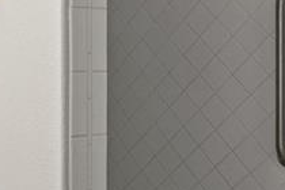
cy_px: 39
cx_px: -60
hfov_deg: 23.7
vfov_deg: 17.4
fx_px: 617
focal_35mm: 78
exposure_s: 1/8
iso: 160
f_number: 8
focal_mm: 16
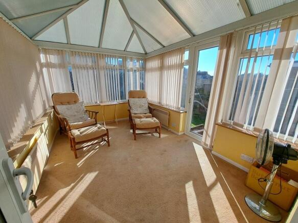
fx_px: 112
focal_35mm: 13
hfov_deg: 106.2
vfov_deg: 89.9
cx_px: 149
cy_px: 112
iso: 50
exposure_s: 1/870
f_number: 2.2
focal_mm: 1.74
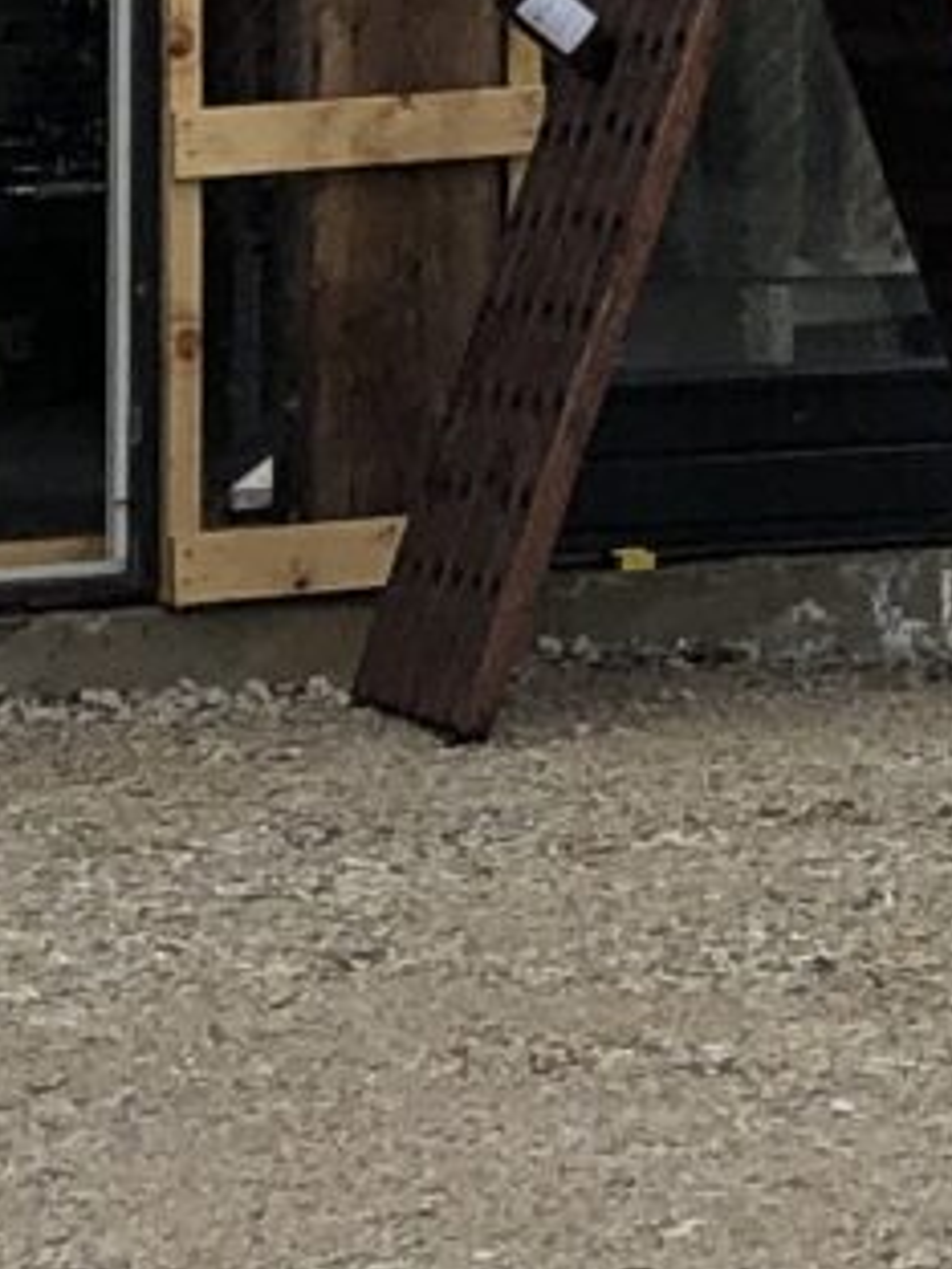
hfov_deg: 6.2
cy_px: -1188
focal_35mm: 230
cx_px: 2160
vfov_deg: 8.2
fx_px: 8434
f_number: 1.8
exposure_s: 1/800
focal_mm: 3.99
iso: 20
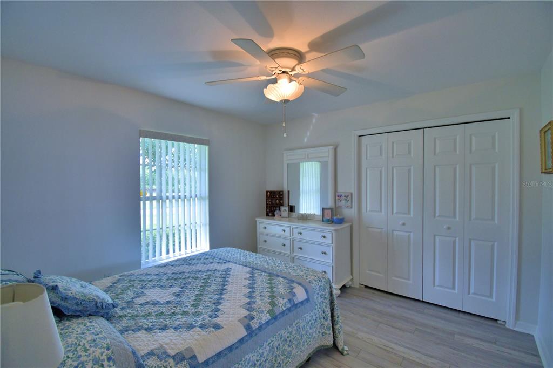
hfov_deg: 100.4
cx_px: 276
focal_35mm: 15
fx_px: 230
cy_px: 184
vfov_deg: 77.3
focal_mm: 10
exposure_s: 1/125
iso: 320
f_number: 4.5
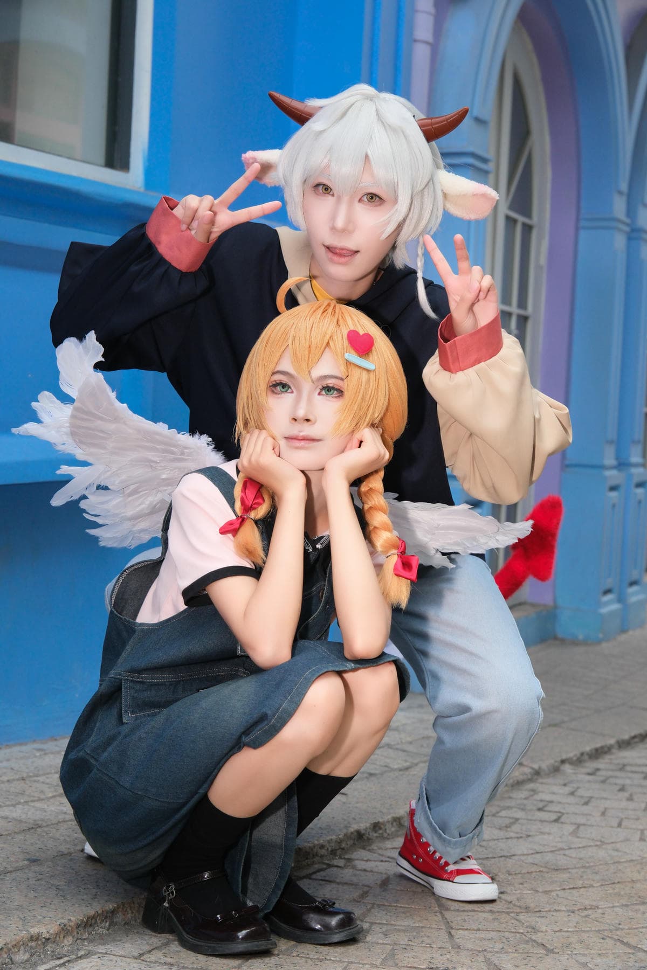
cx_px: 324
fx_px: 1644
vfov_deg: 32.9
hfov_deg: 22.3
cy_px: 485
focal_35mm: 61
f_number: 4.5
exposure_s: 1/80
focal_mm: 40.8
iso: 1250
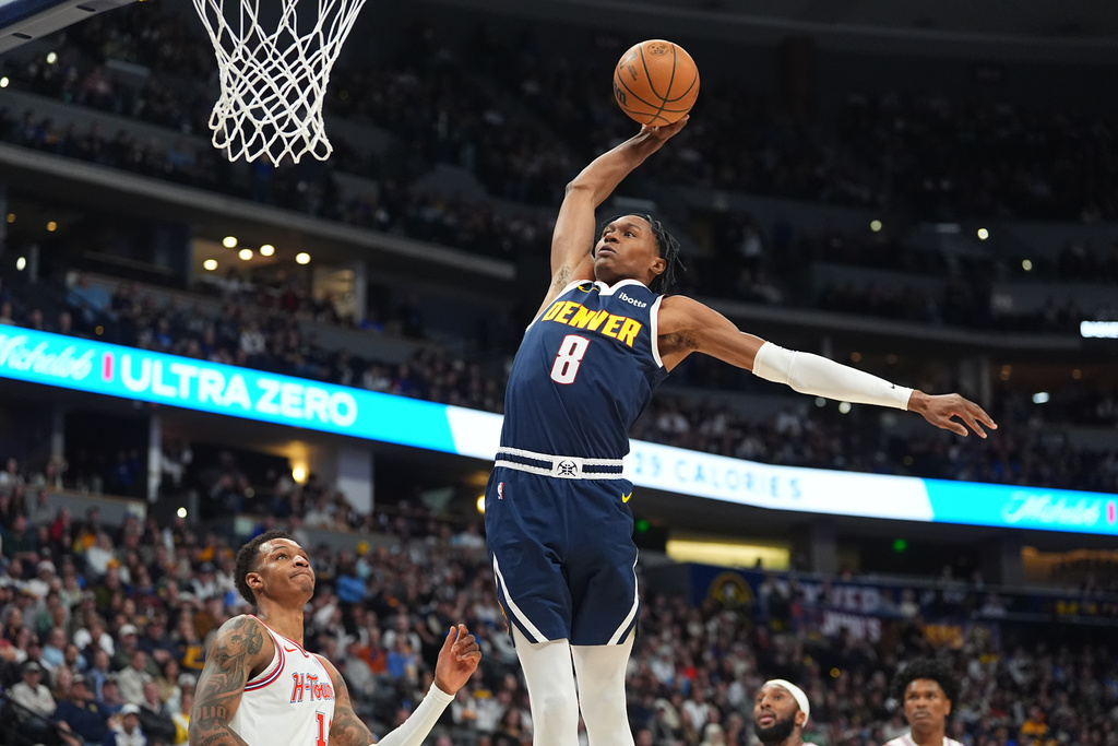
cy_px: 373
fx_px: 2702
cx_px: 559
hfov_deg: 23.4
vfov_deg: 15.7
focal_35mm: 87
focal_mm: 87
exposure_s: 1/1600
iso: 4000
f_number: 3.2
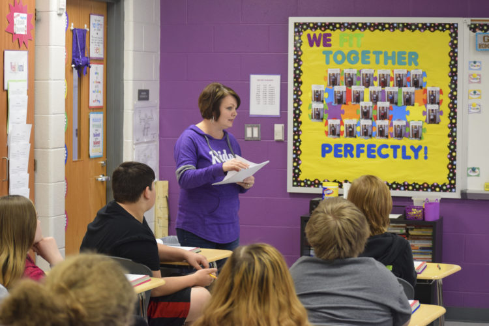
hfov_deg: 24.6
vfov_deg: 16.6
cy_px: 163
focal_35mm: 82
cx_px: 244
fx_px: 1121
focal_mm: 55
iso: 900
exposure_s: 1/60
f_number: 4
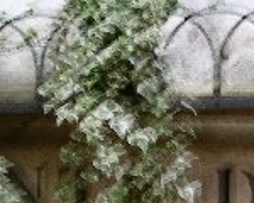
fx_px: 4022
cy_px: 203
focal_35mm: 535
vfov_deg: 2.9
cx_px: 162
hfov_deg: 3.6
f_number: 3.8
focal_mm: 34.7
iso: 64
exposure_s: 1/3.6
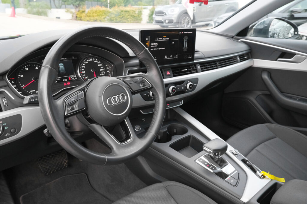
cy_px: 102
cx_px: 154
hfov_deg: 60.3
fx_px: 264
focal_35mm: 31
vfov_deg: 42.3
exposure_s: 1/40
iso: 2500
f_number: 7.1
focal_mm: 20.9
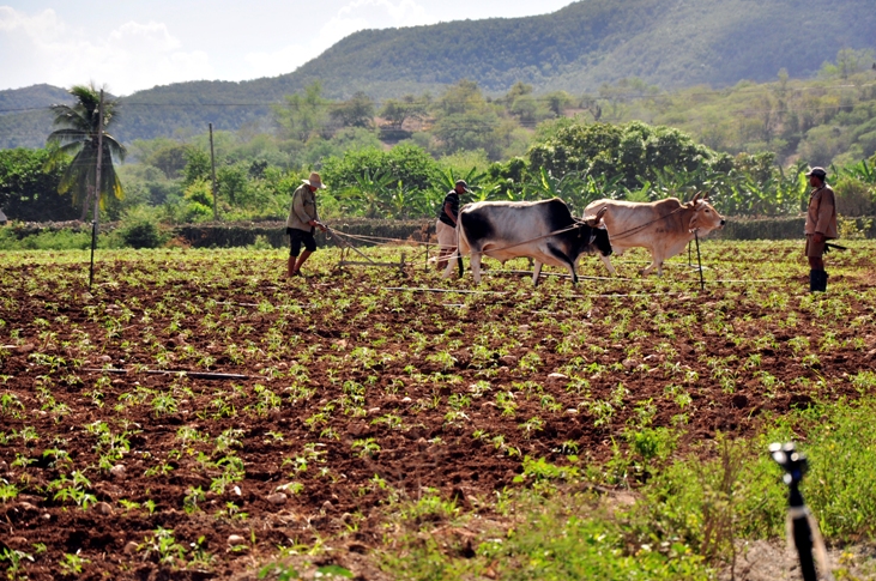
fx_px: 4022
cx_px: 458
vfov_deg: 8.3
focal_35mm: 166
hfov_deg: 12.4
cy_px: 279
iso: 200
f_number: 6.3
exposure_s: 1/640
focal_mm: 105
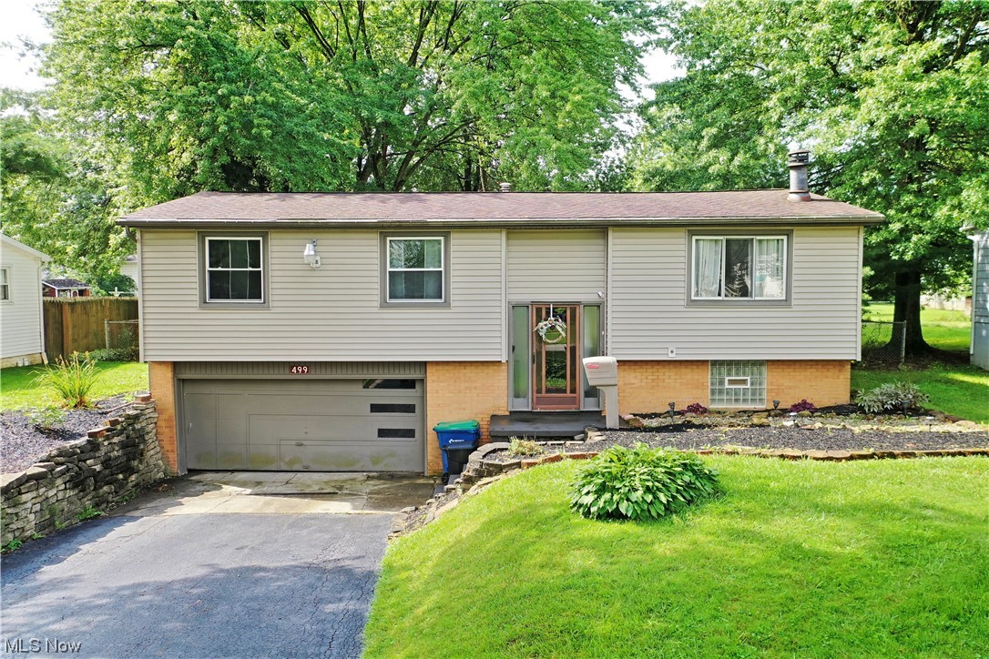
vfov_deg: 46.4
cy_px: 330
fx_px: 769
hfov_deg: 65.5
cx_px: 494
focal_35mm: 28
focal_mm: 10.26
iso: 100
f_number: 3.5
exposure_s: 1/60
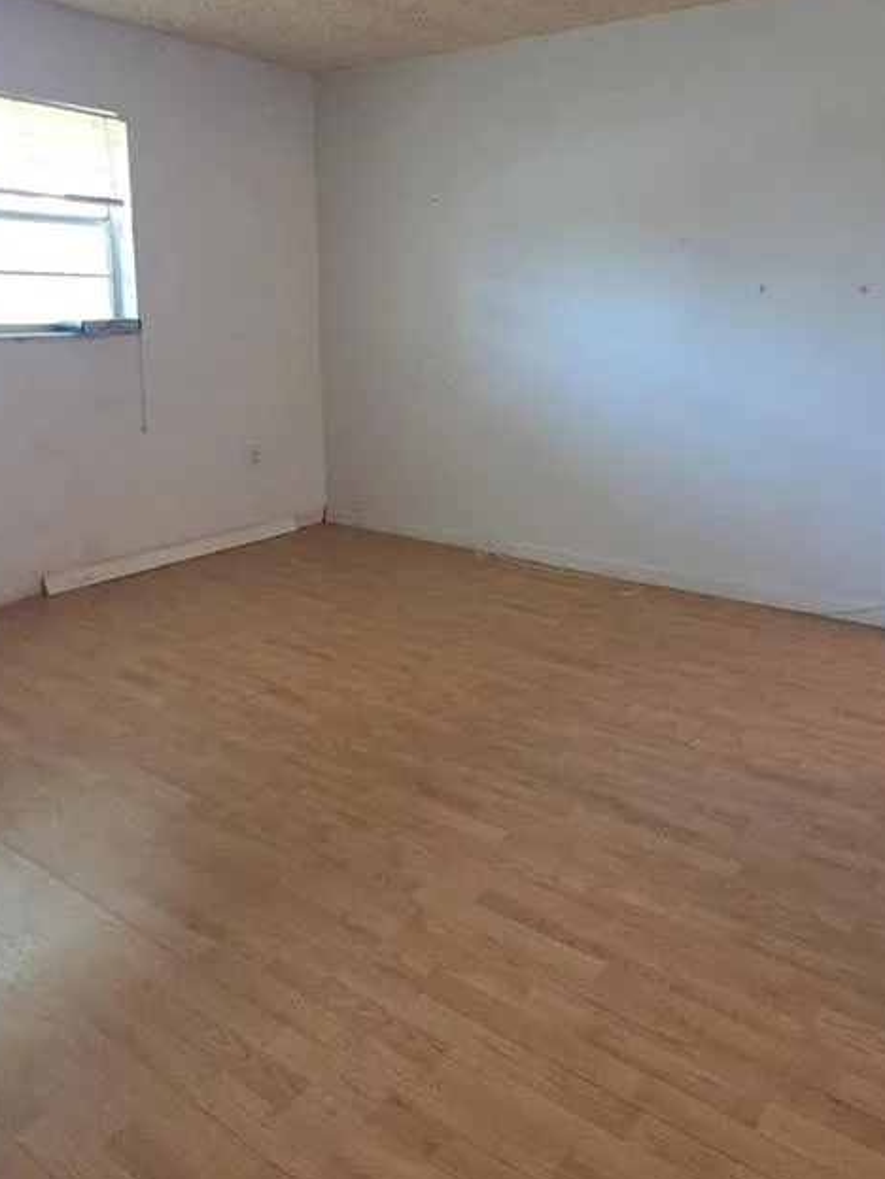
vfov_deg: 68.0
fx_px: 852
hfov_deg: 54.8
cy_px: 419
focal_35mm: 25
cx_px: 492
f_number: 2.2
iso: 125
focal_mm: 2.2
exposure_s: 1/12
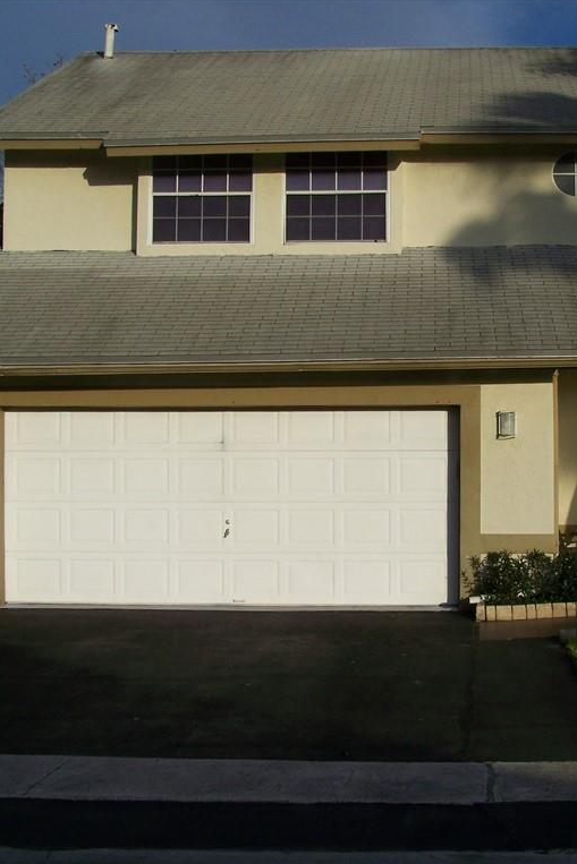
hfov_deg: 25.2
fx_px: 1274
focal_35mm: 53
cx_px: 434
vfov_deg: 37.5
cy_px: 430
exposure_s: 1/640
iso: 80
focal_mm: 6.3
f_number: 5.6
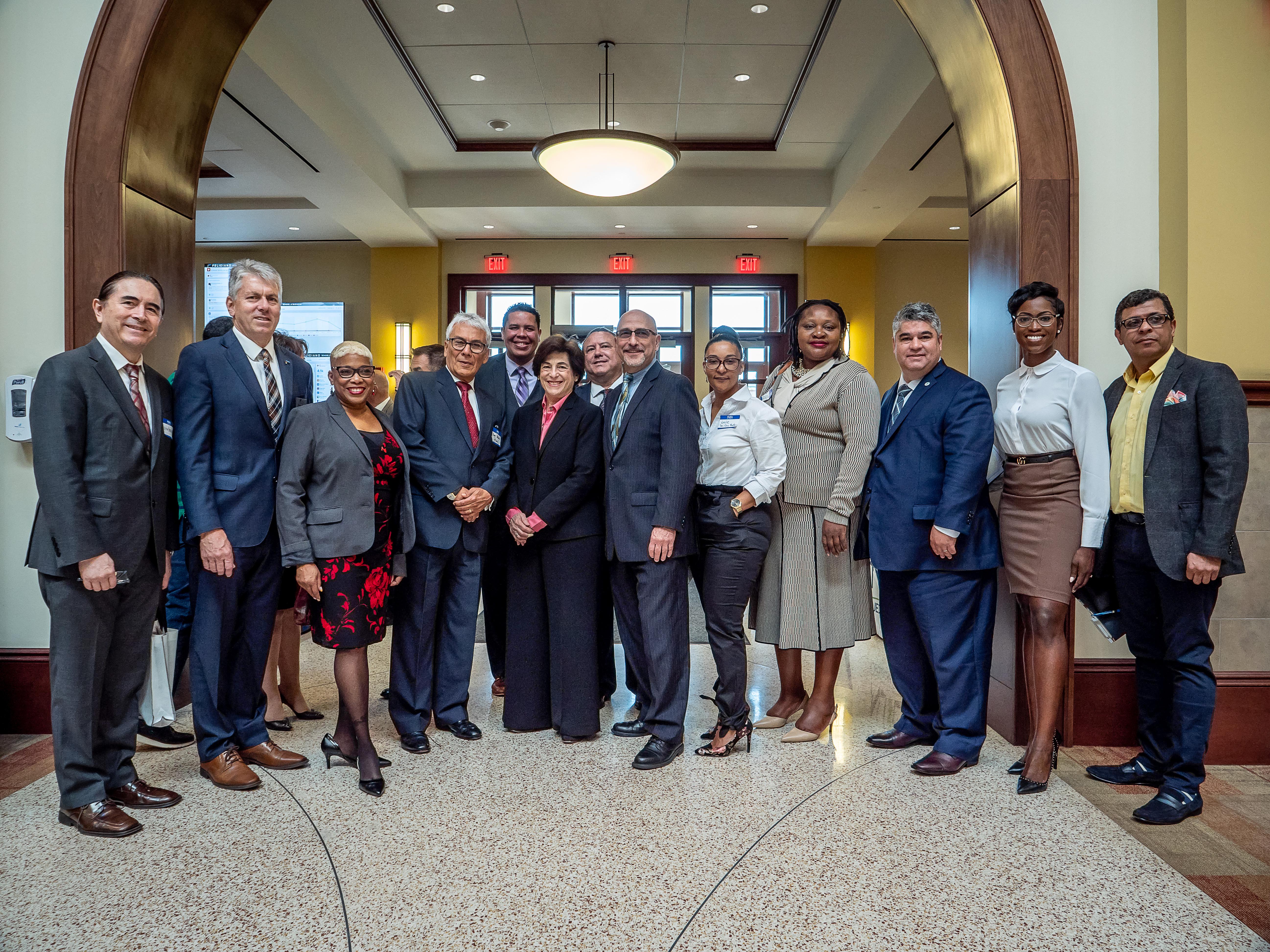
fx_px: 881
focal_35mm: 24
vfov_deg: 56.8
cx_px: 635
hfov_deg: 71.6
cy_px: 476
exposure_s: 1/200
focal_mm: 12
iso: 800
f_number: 4
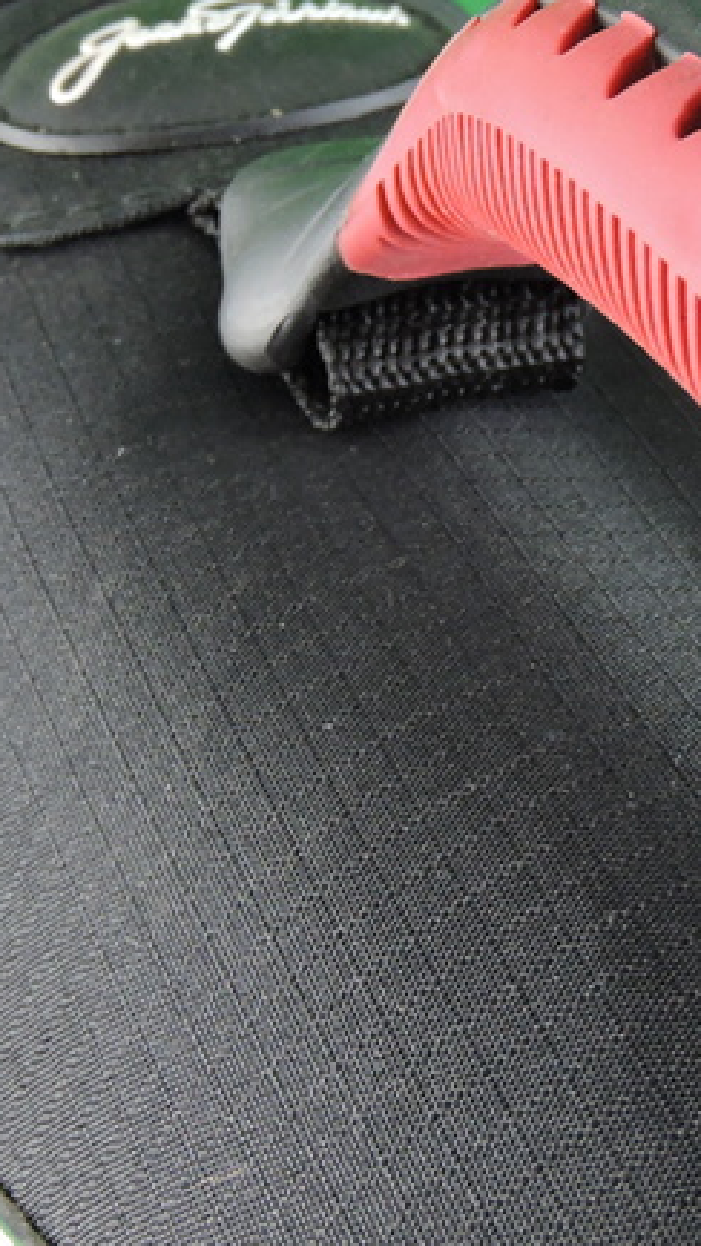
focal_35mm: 97
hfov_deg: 12.4
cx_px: 590
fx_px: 3207
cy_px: 620
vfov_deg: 22.0
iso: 320
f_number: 4
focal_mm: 9
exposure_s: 1/30
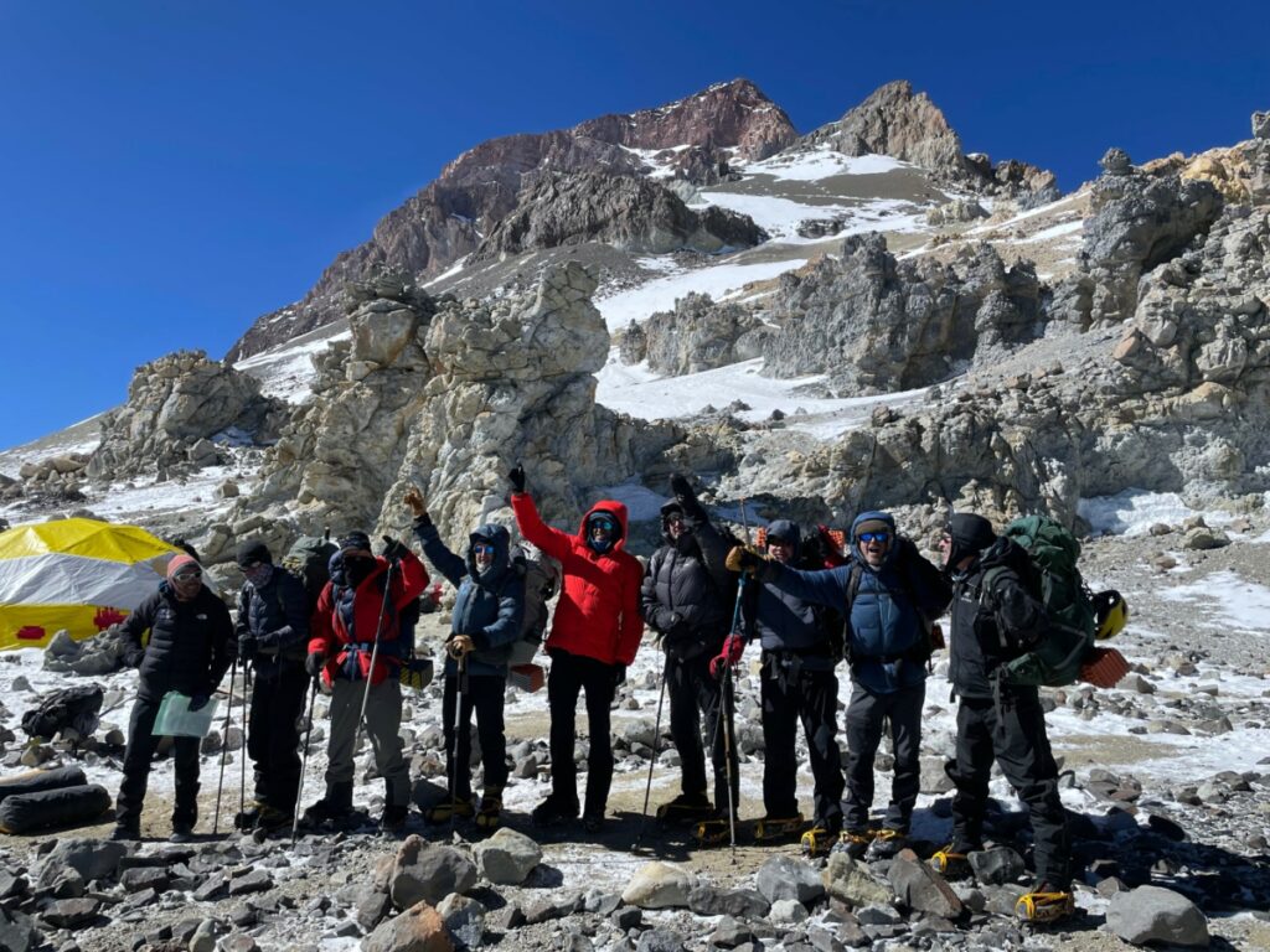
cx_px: 635
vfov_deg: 53.1
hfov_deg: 67.3
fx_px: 954
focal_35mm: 26
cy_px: 476
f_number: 1.6
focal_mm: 4.2
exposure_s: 1/3731
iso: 32
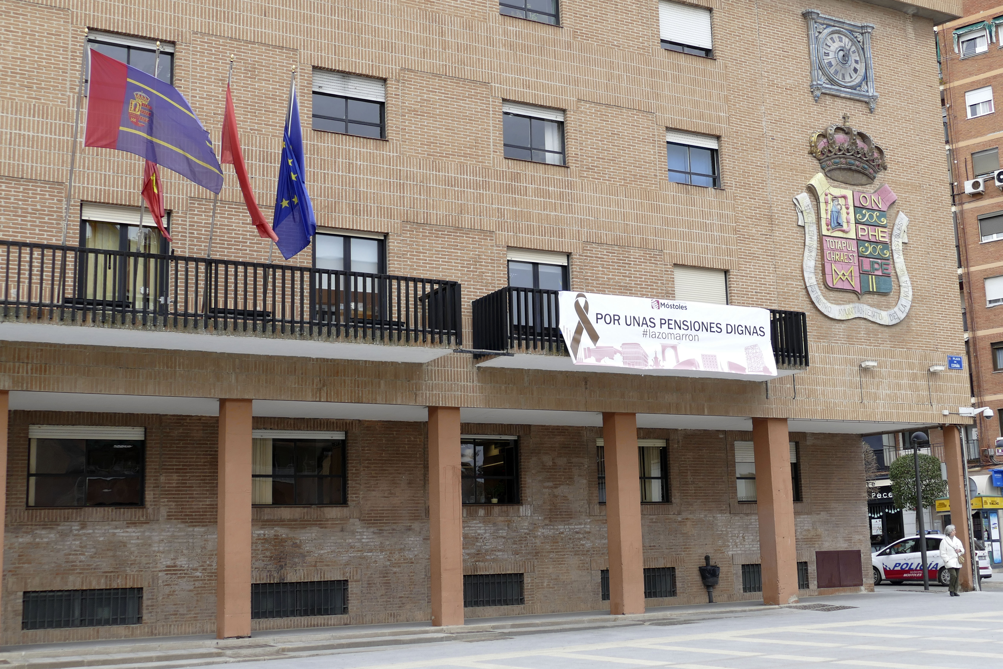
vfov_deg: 40.0
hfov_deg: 57.2
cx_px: 502
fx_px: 919
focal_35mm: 33
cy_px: 334
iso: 125
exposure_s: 1/1000
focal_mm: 12.12
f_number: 3
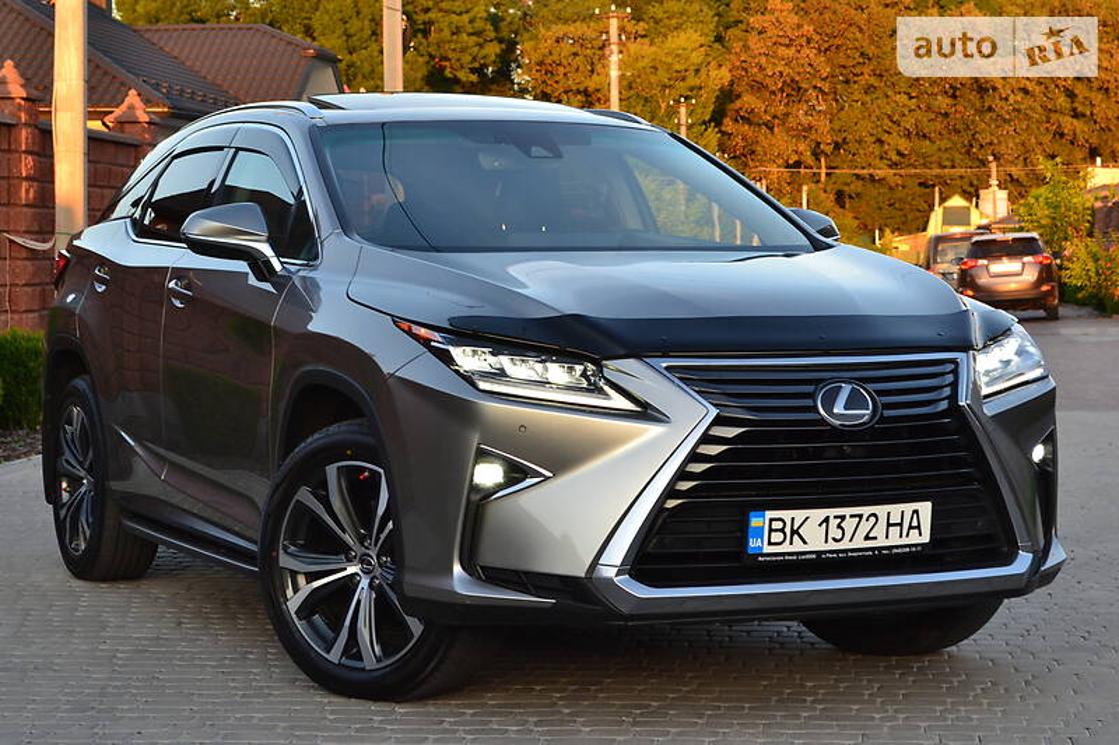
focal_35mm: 82
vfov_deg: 16.5
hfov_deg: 24.6
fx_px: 2564
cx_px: 560
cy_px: 372
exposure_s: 1/60
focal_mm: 55
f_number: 8
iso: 450
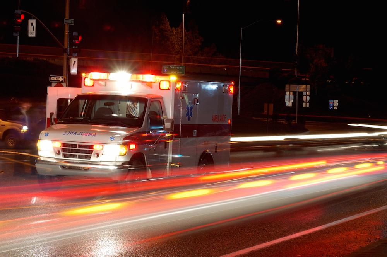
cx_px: 194
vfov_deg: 13.0
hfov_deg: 19.5
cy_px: 128
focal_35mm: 105
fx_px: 1128
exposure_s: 10
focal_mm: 70
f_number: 18
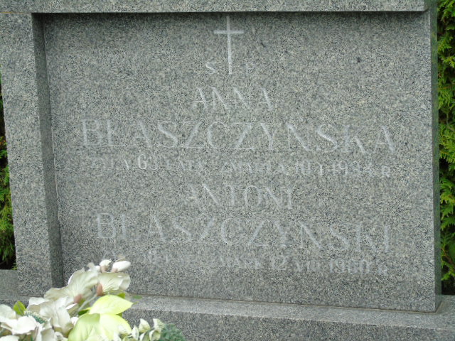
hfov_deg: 18.2
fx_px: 1420
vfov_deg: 13.7
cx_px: 228
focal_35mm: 108
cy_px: 170
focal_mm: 19
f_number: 4.4
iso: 80
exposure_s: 1/320
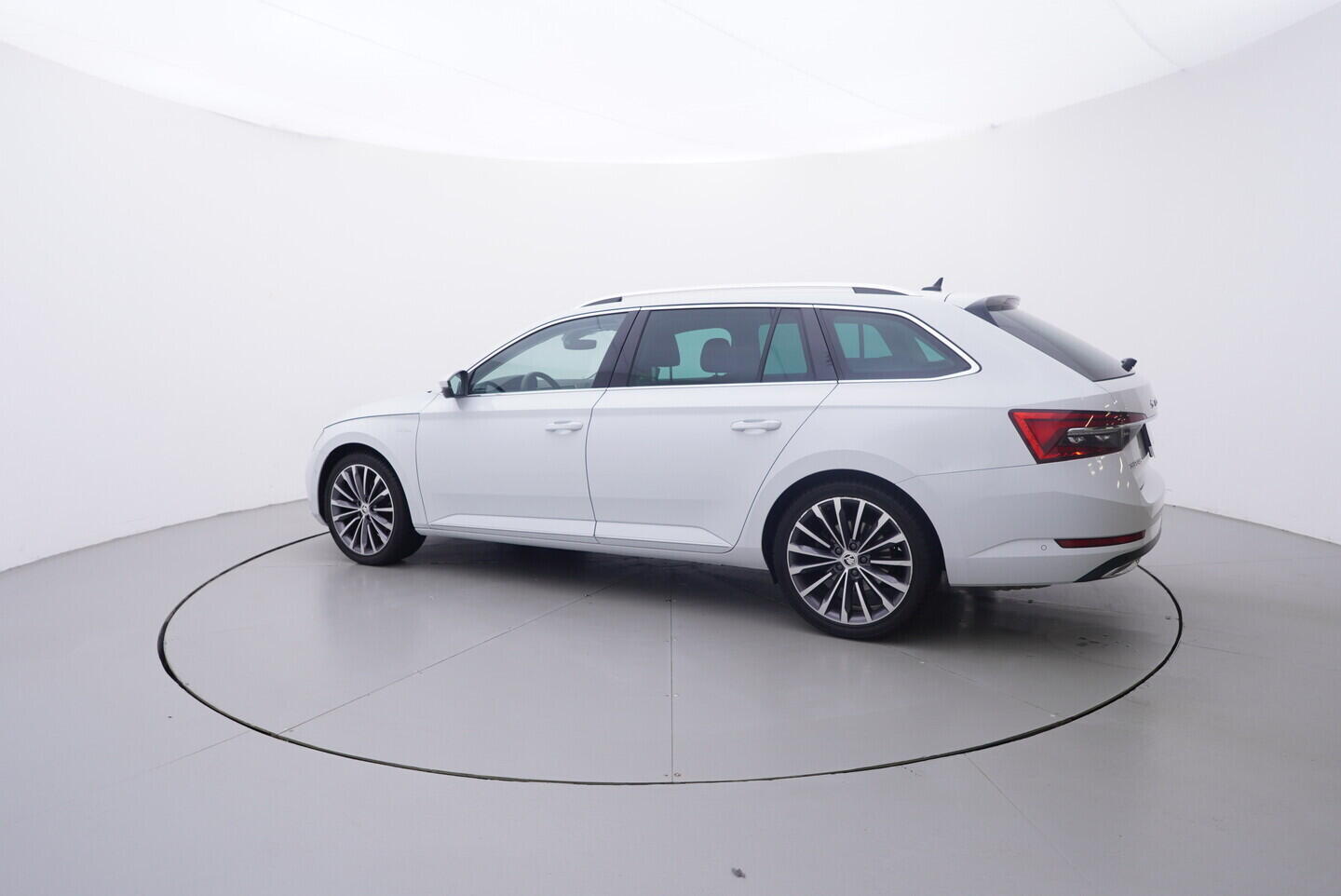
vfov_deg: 56.2
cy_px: 448
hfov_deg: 77.3
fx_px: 839
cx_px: 670
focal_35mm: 22
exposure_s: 1/80
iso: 200
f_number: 5
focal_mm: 15
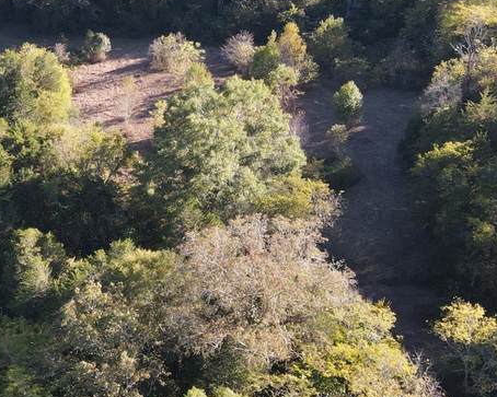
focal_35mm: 66
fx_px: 971
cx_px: 9
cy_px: 115
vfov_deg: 23.0
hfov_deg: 27.2
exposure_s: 1/90
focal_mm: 4.5
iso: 100
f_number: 2.8
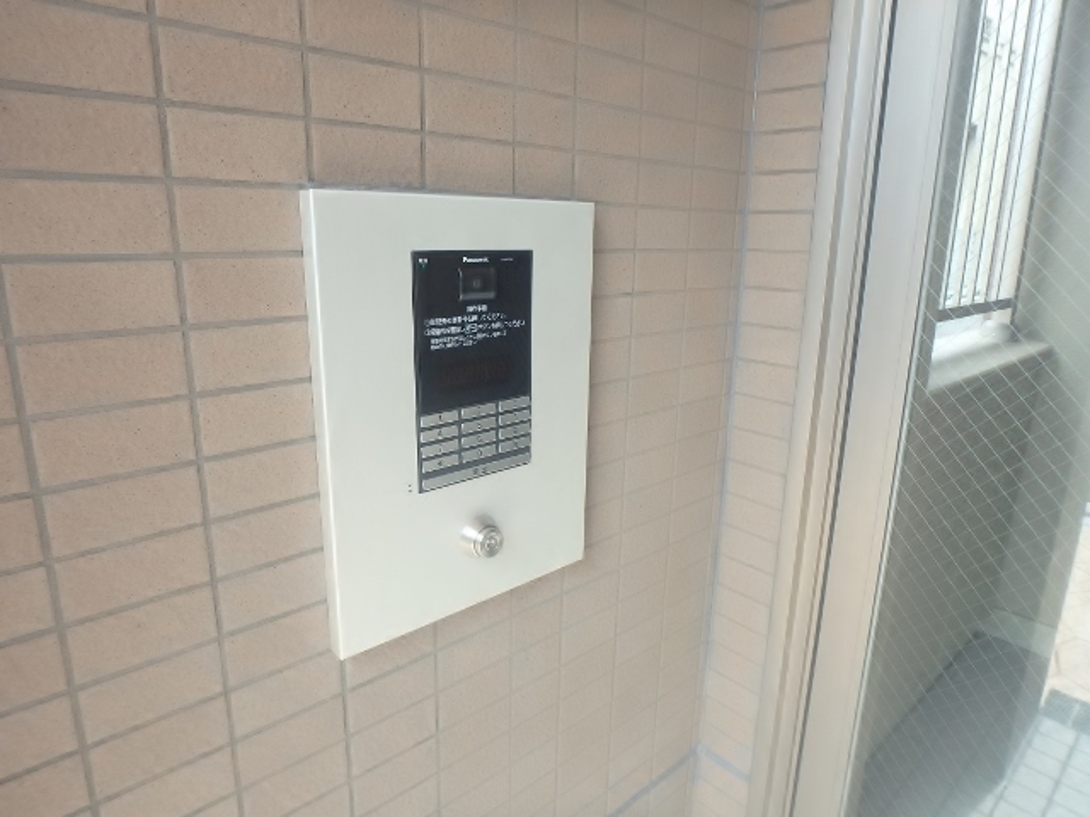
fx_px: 661
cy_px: 408
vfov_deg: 63.4
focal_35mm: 21
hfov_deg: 79.0
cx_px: 545
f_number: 3.5
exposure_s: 1/100
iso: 125
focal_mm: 3.7
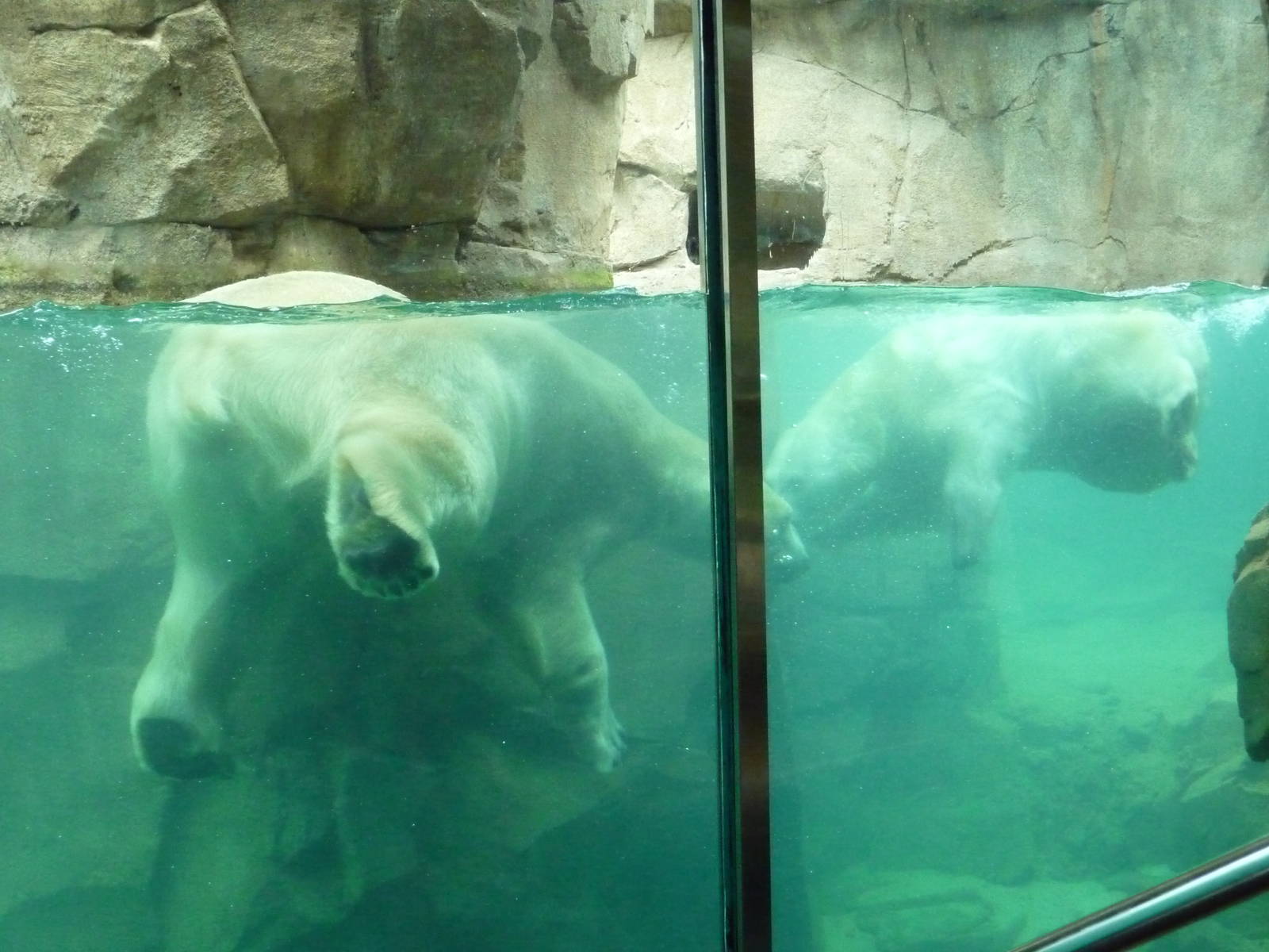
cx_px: 634
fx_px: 2016
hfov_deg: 34.9
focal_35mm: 55
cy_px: 476
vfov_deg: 26.6
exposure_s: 1/200
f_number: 4.3
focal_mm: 9.3
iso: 800
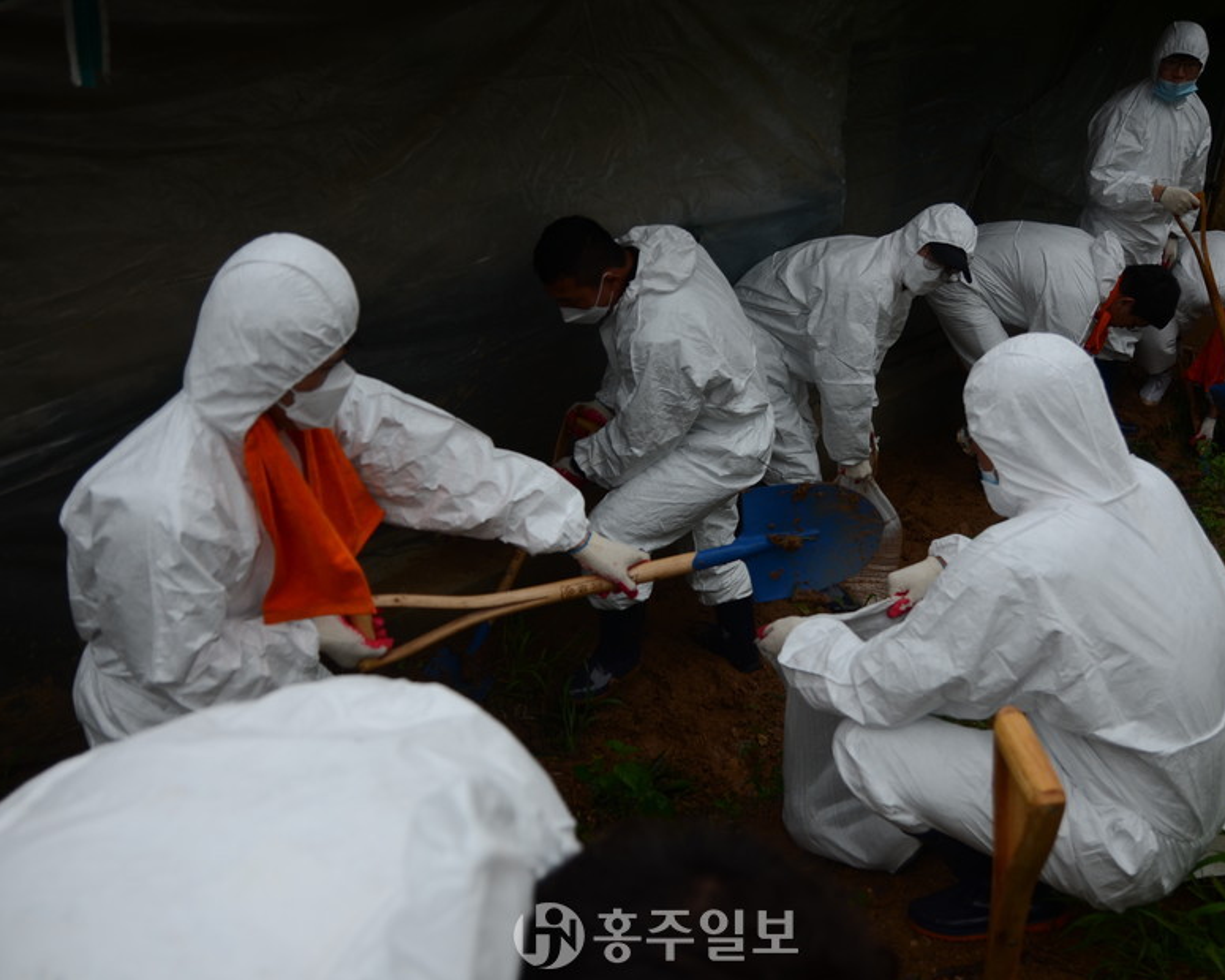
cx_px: 632
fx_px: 1072
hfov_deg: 59.5
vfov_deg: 49.1
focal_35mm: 30
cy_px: 490
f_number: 2.8
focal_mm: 17
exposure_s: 1/500
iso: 100
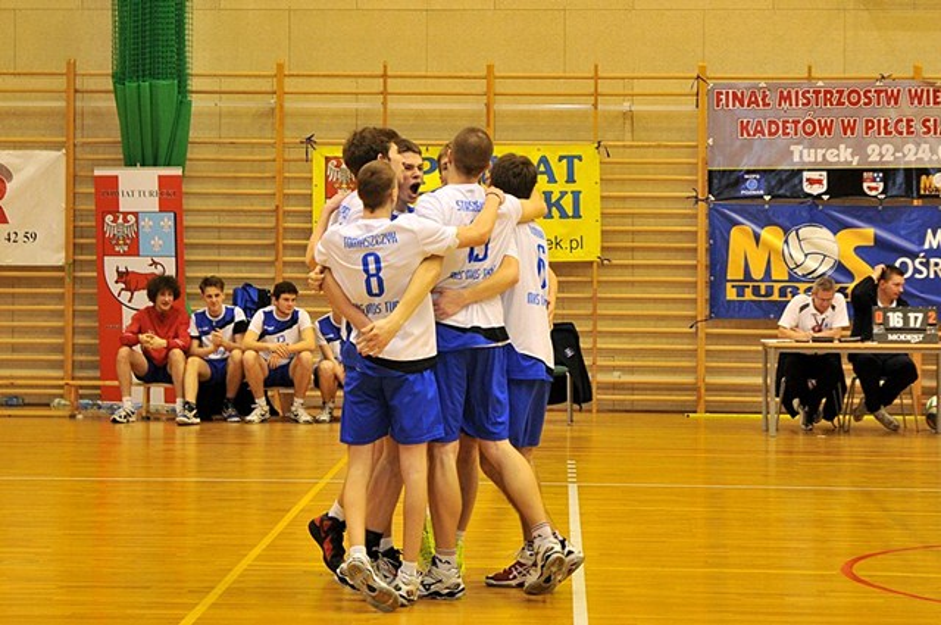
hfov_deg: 27.0
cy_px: 312
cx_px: 470
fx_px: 1958
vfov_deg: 18.1
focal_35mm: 75
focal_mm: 50
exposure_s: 1/125
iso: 560
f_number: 3.3
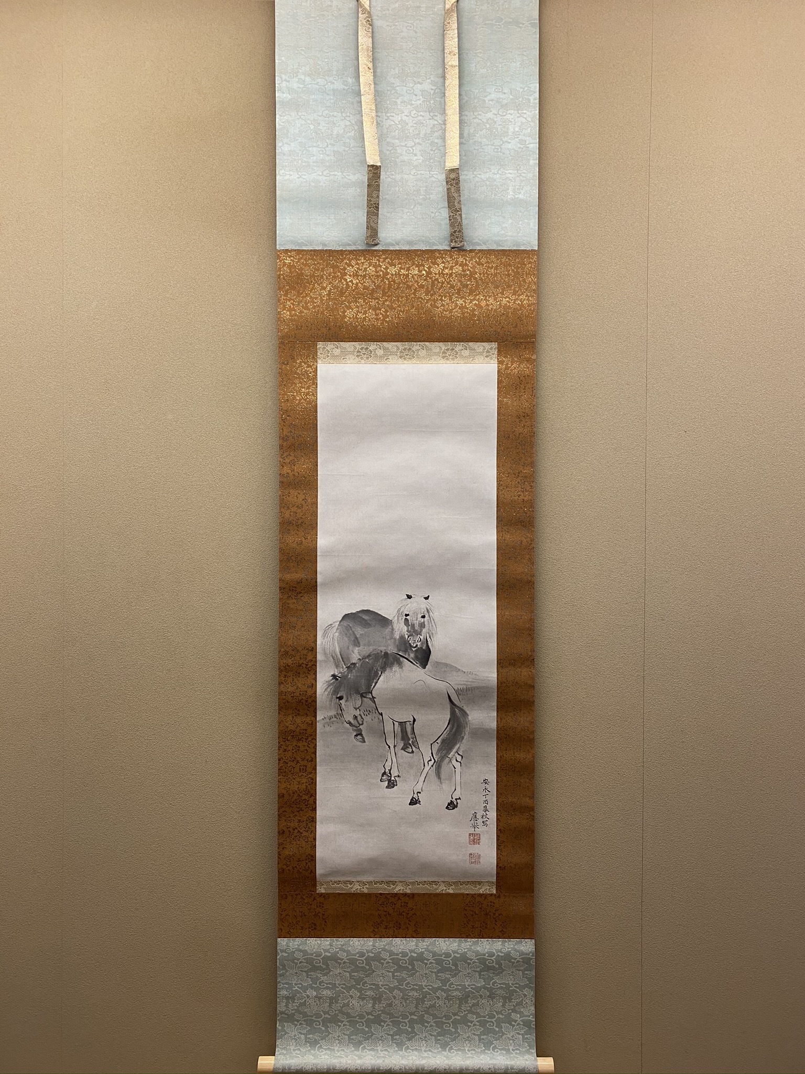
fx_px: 806
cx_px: 402
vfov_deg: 67.3
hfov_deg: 53.1
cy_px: 537
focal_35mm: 26
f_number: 1.8
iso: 100
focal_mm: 4.25
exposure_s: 1/60
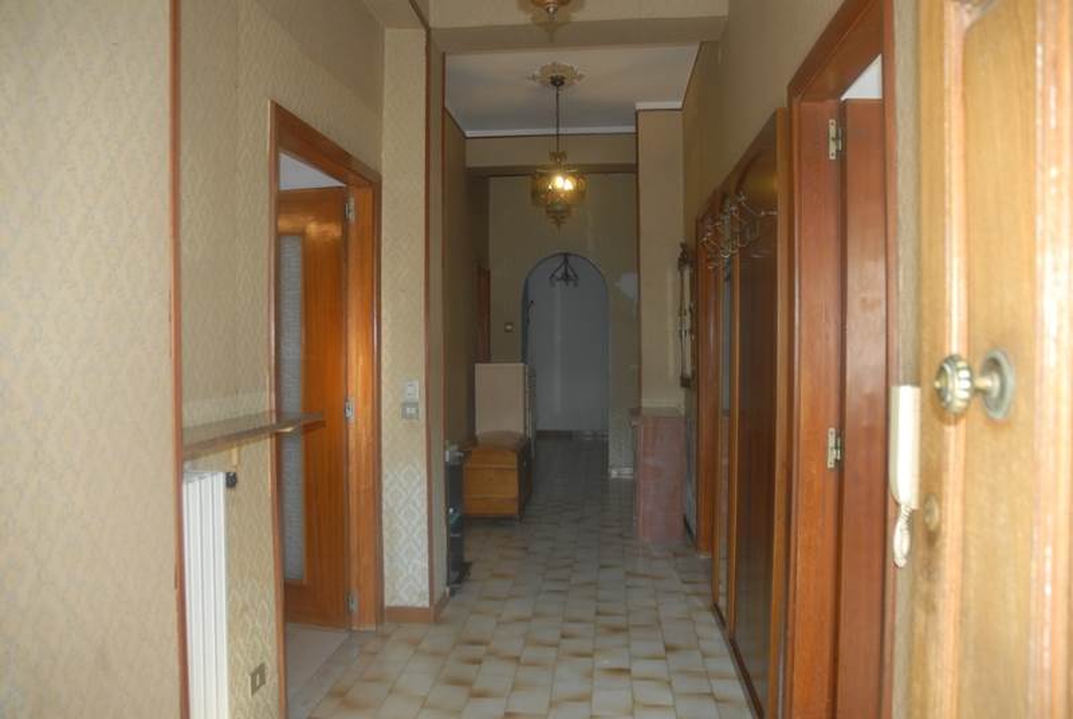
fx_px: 806
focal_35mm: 27
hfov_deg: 67.3
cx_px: 536
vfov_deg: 48.1
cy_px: 360
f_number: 4
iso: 320
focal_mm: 18
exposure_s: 1/60
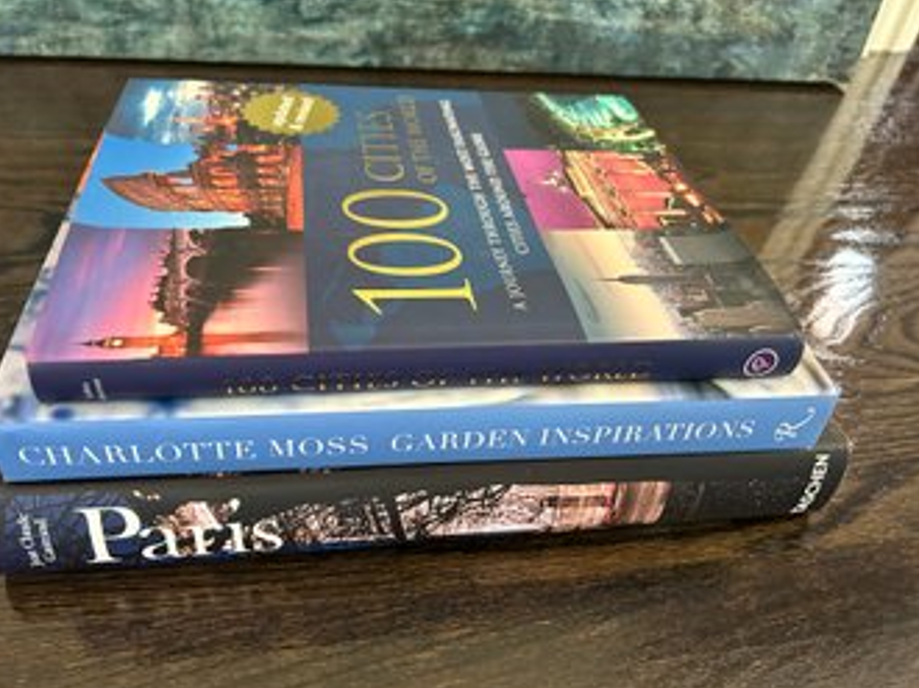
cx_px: 447
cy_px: 347
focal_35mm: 27
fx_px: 716
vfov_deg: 51.3
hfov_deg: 65.3
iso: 500
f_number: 1.5
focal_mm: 5.7
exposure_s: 1/60
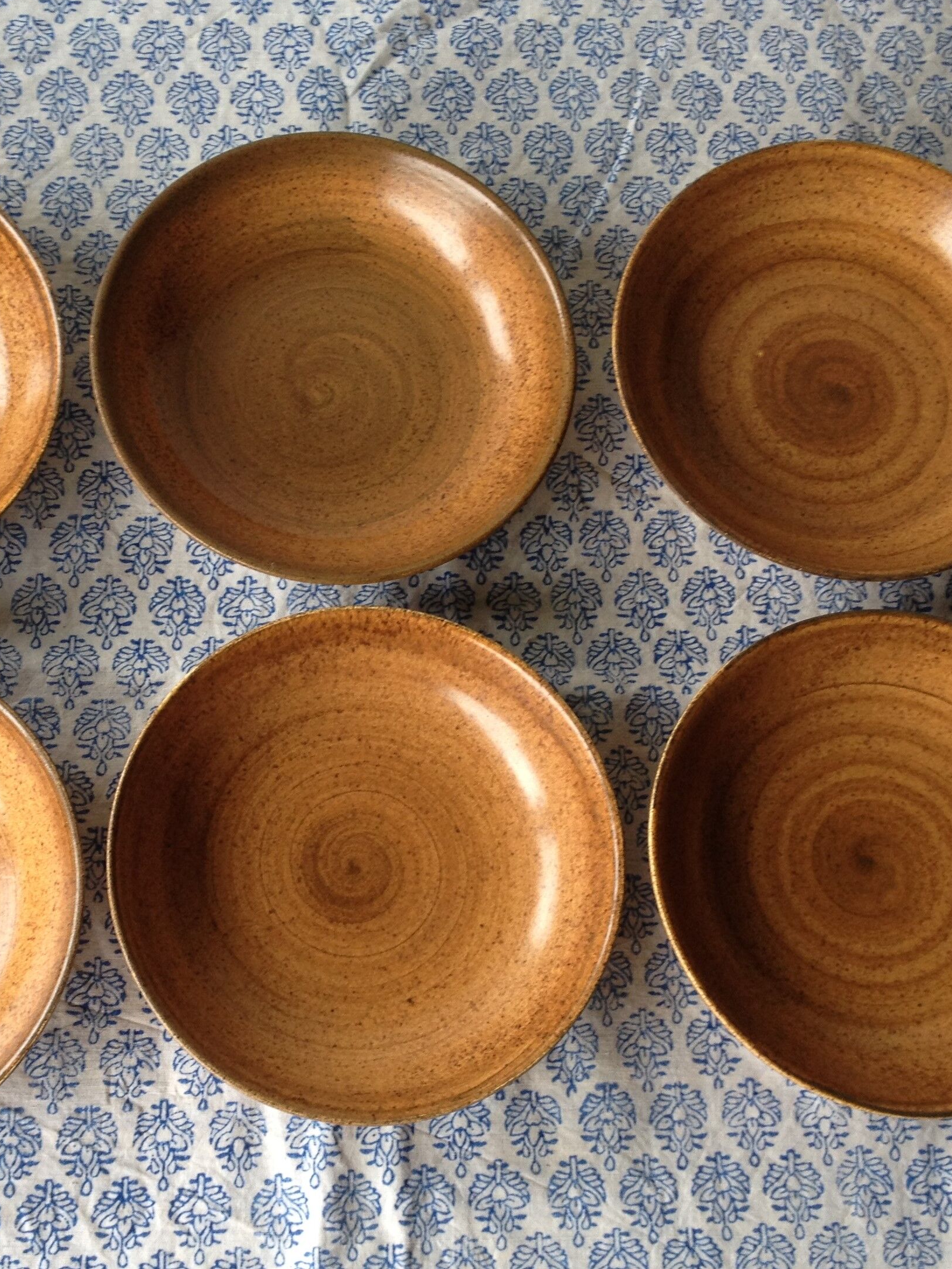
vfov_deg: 40.4
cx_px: 349
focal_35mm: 47
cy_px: 630
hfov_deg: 30.7
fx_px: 1723
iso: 50
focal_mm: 4.28
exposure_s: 1/40
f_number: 2.4
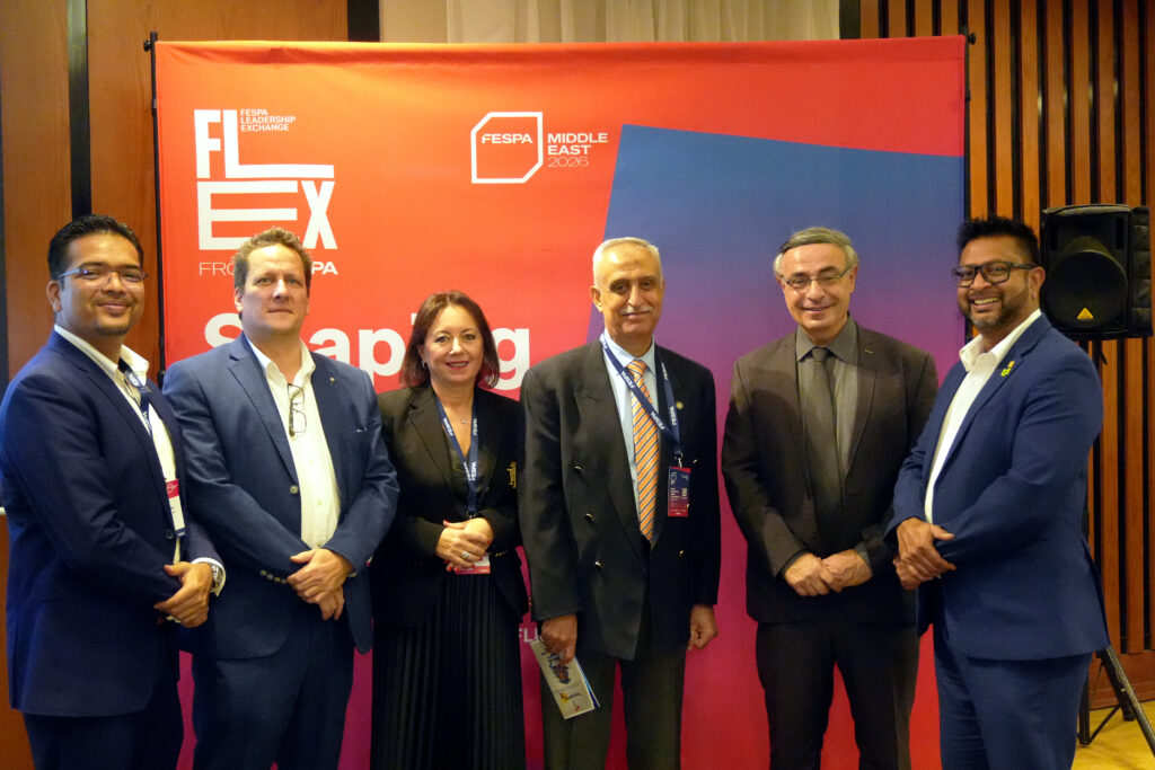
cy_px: 385
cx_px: 578
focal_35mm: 42
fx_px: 1348
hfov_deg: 46.4
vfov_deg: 31.9
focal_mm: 28
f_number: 4.5
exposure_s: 1/80
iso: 6400
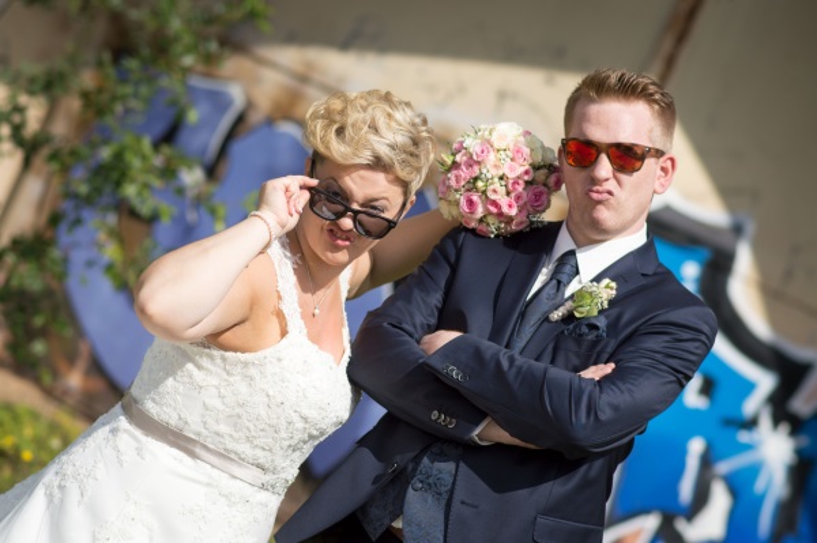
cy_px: 272
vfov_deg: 10.7
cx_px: 408
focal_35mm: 128
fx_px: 2891
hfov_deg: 16.1
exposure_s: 1/3200
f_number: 2.8
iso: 100
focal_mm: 85
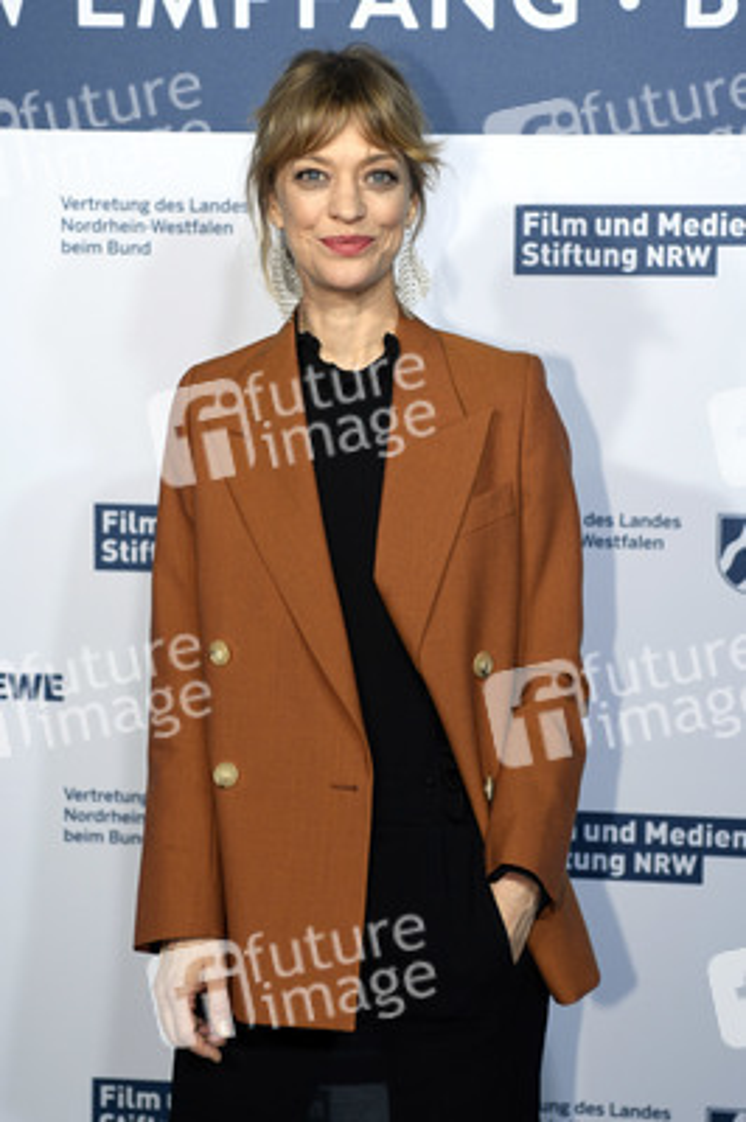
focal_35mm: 70
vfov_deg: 28.9
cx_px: 373
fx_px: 2179
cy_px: 561
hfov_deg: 19.4
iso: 800
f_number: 4
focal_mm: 70
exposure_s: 1/400
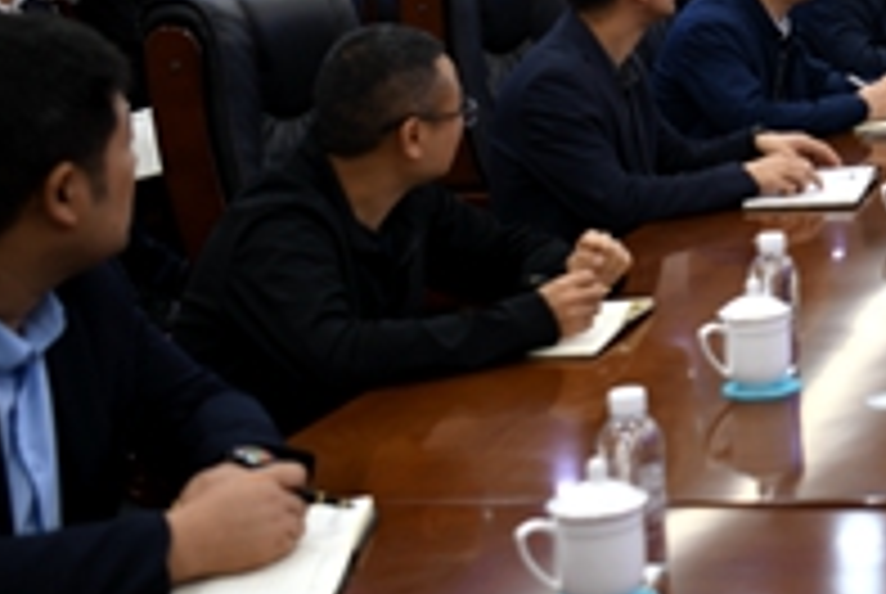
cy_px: -94
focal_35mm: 73
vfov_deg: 17.9
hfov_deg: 23.0
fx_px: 1799
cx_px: 1286
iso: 100
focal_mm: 24
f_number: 2.8
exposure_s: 1/20
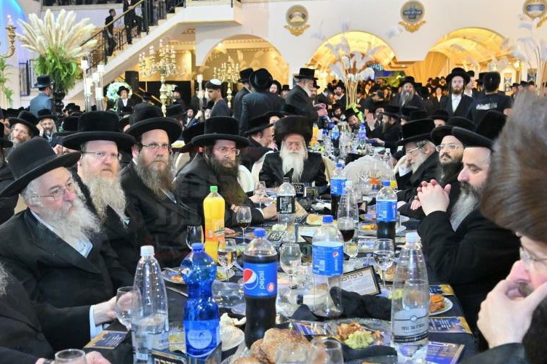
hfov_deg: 40.0
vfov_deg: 27.4
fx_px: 744
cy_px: 227
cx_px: 201
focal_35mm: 49
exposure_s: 1/160
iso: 2000
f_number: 4
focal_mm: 24
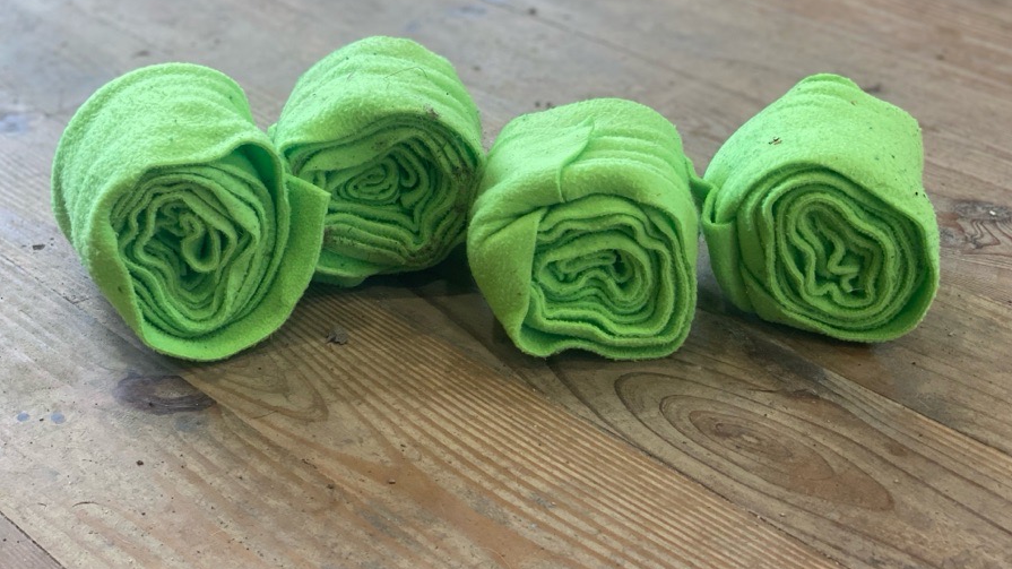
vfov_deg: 21.1
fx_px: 1529
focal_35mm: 57
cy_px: 268
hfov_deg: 36.6
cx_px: 508
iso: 125
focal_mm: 6
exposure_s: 1/60
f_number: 2
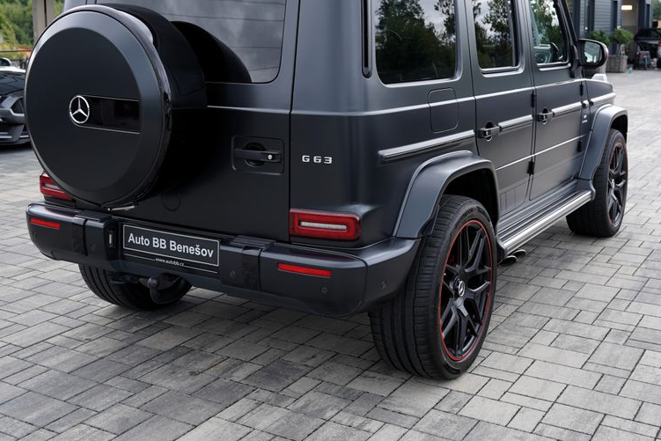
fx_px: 826
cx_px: 320
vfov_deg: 29.6
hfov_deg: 43.6
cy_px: 141
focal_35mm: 45
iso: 100
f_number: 5
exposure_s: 1/125
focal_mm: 33
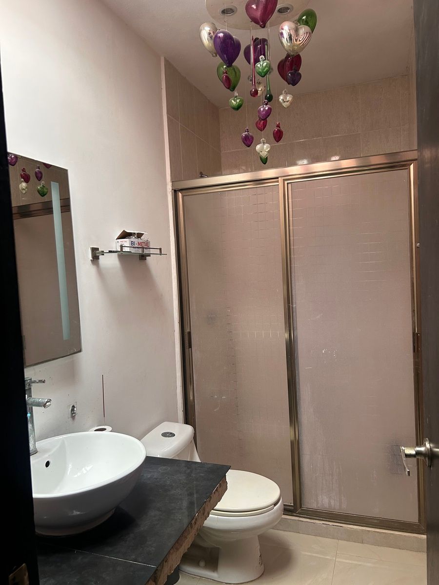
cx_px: 220
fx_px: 440
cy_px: 292
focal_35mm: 26
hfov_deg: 53.1
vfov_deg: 67.3
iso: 125
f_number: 1.5
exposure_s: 1/82
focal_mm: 5.7
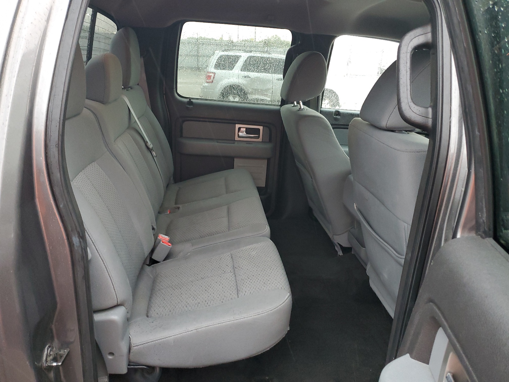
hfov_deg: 67.3
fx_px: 382
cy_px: 191
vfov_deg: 53.1
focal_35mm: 26
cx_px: 254
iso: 235
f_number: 1.5
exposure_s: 1/60.2
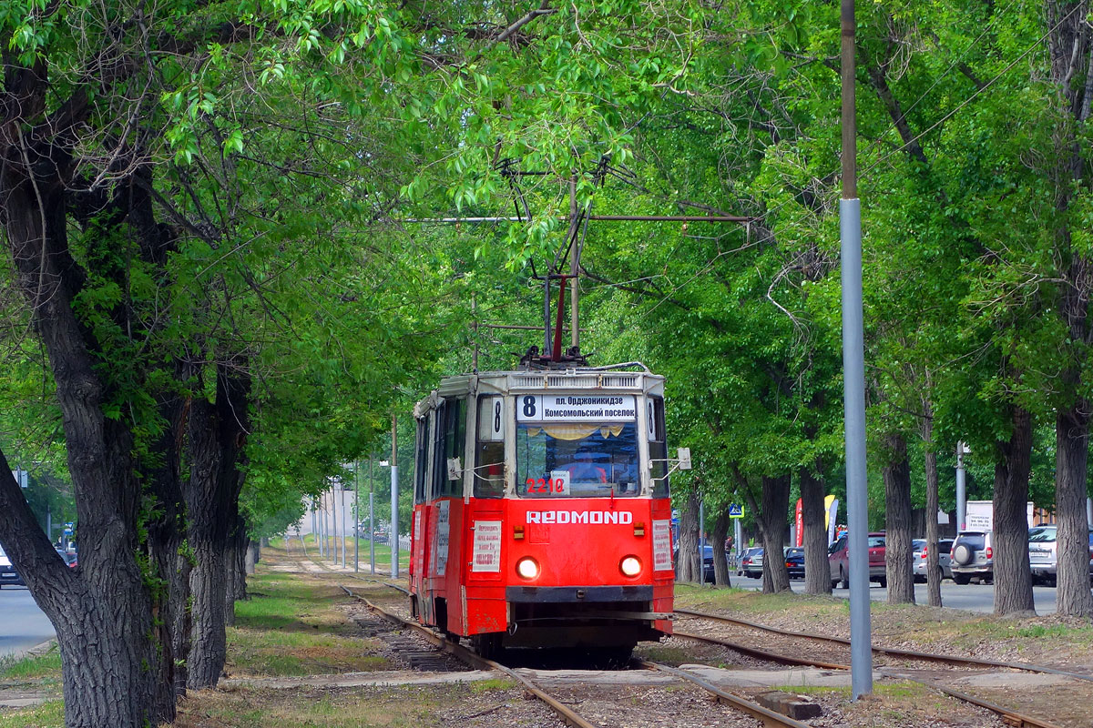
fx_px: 3036
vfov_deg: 13.7
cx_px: 546
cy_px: 364
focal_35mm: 100
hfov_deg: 20.4
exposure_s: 1/500
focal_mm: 37.1
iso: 400
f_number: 4.9
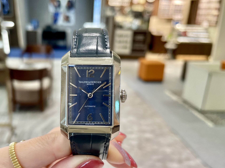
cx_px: 78
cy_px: 102
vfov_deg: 40.5
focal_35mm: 35
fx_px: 227
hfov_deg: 51.8
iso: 100
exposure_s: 1/120
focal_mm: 4.2
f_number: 1.6
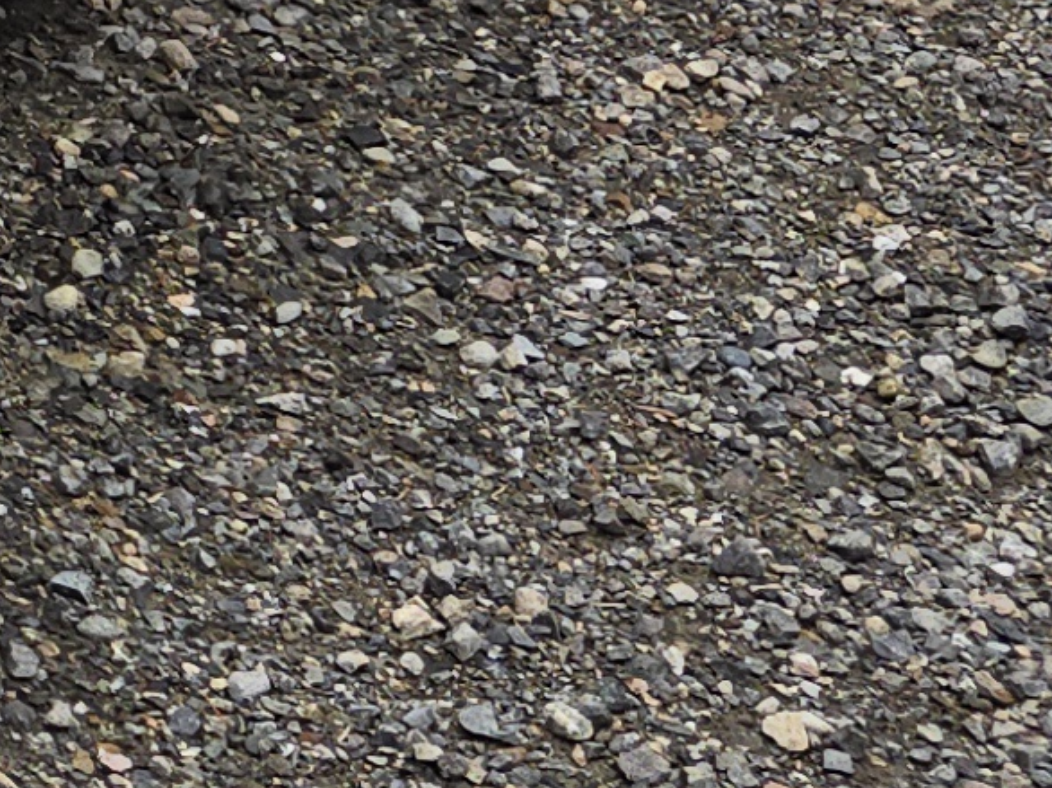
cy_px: -849
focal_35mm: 157
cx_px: -1438
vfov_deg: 8.9
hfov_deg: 10.8
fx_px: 4769
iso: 25
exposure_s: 1/132
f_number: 1.8
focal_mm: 5.4
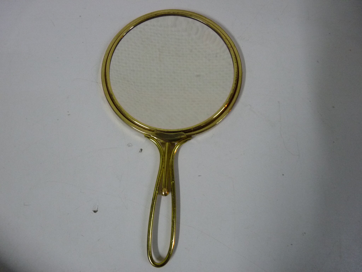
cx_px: 181
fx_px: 282
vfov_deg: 51.4
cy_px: 136
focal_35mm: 27
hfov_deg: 65.3
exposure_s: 1/25
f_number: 2.8
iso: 400
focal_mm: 4.8
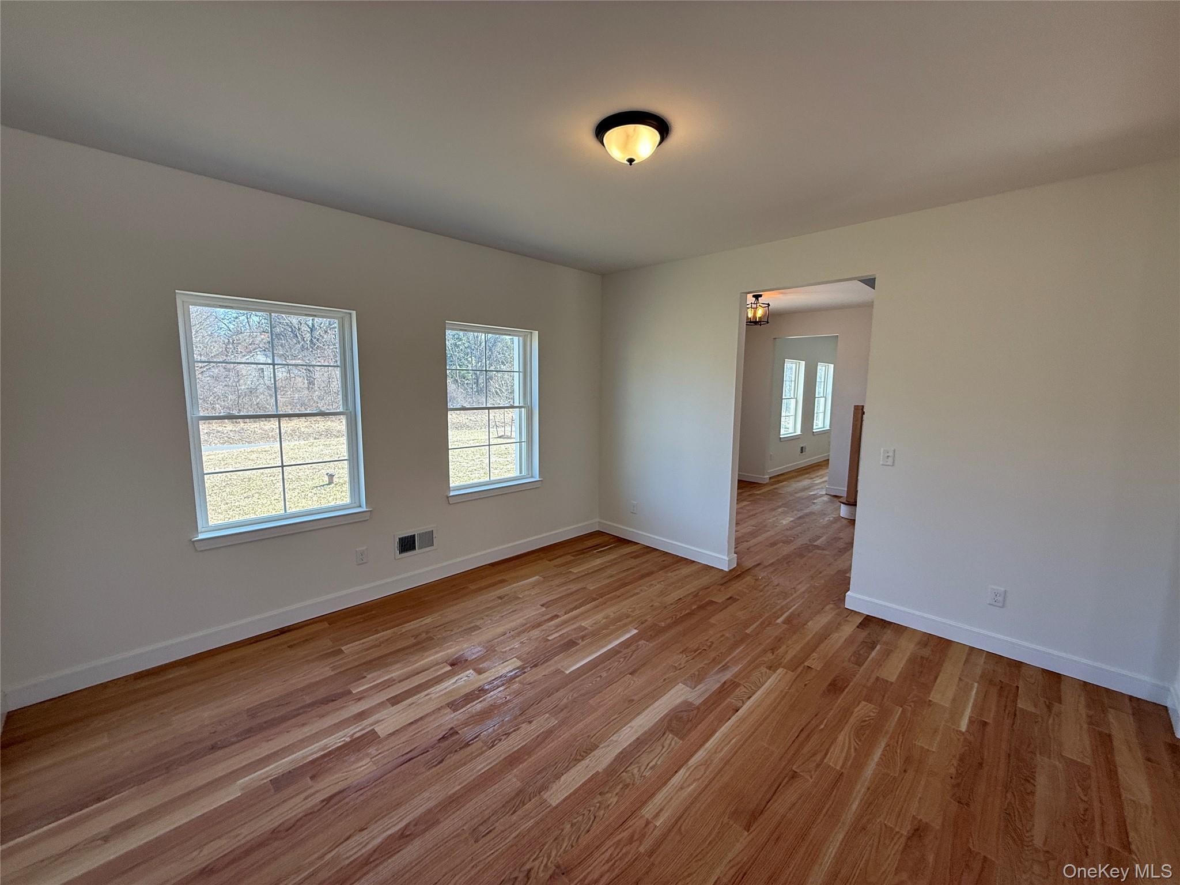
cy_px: 442
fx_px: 477
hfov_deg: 102.1
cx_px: 590
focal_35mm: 14
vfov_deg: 85.7
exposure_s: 1/120
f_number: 2.2
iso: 64
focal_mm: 2.22
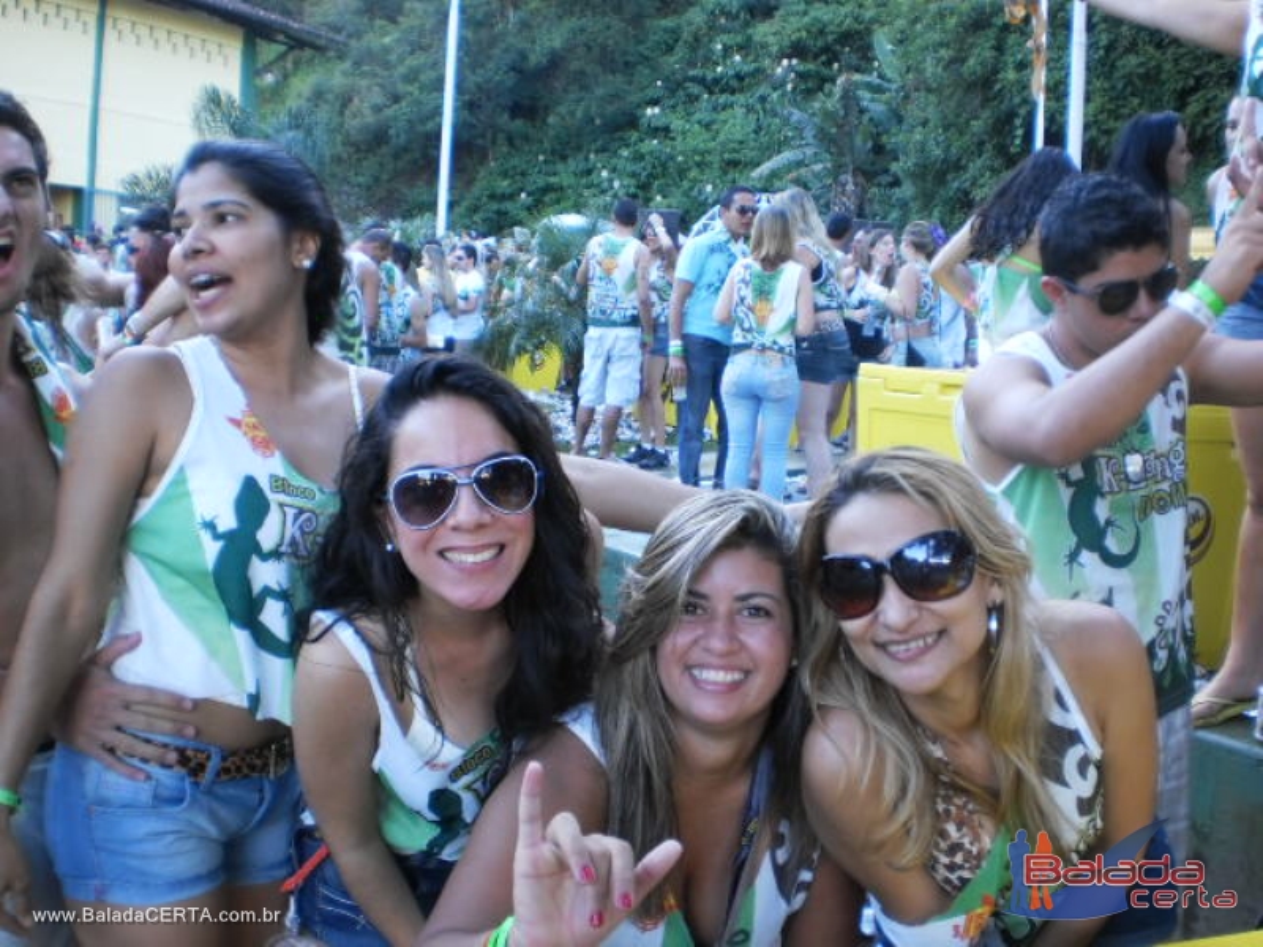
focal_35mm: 36
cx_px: 632
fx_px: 1313
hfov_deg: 51.4
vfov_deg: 39.7
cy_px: 474
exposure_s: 1/30
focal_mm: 6.3
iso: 100
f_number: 3.1
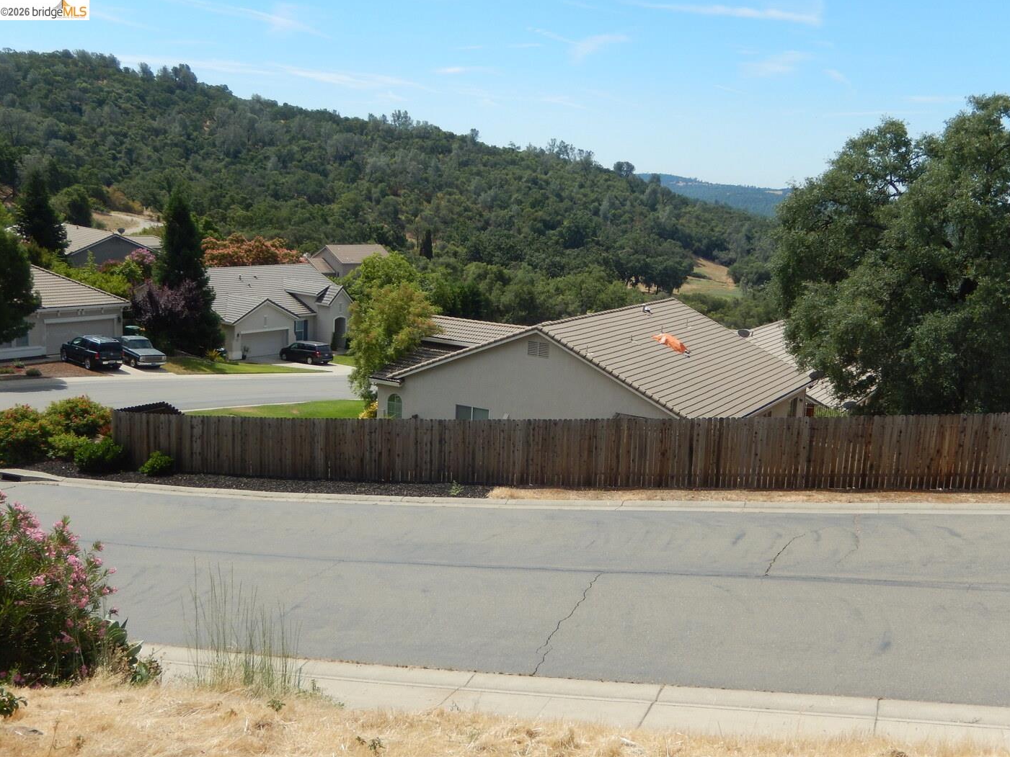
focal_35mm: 37
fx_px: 1080
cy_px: 386
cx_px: 517
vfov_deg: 38.7
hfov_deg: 50.1
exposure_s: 1/800
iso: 125
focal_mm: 6.5
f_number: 4
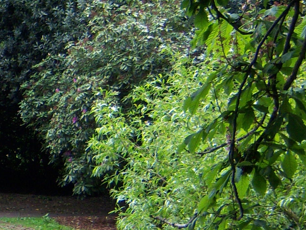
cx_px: -264
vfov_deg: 10.3
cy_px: 153
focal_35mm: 144
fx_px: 1273
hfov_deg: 12.4
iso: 80
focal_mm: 7.5
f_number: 2.8
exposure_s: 1/100
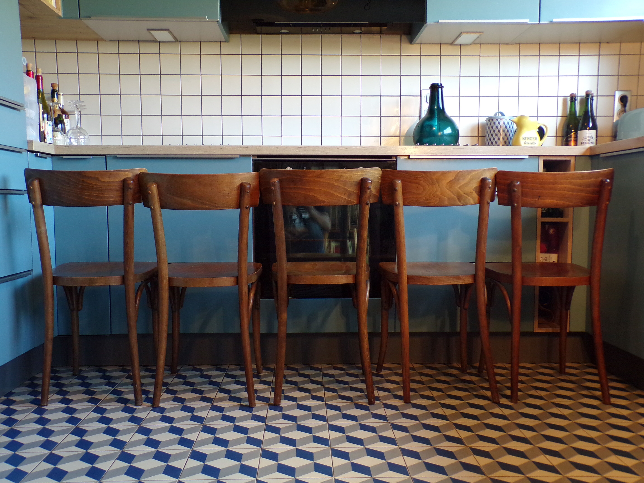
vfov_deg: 44.2
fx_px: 595
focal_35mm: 32
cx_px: 322
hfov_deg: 56.8
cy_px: 242
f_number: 3.2
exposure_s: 1/25
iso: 200
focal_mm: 5.8
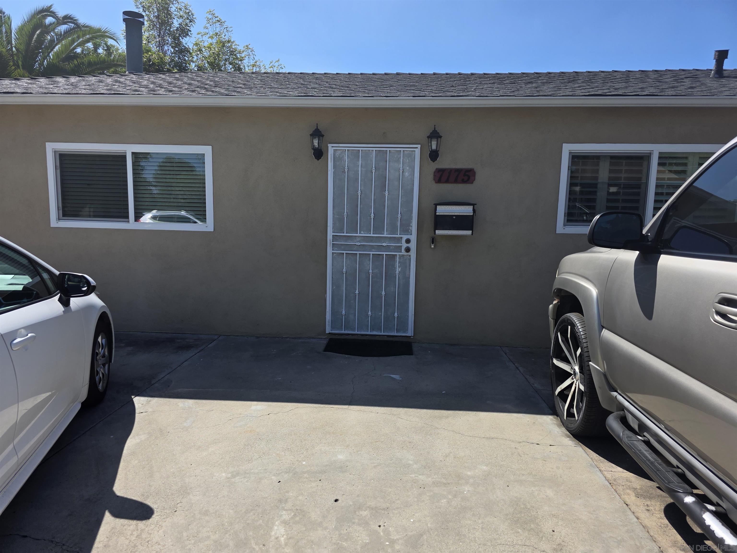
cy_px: 276
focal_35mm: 23
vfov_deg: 58.9
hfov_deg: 73.9
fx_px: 490
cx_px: 368
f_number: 1.7
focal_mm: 6.3
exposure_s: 1/5447
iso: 80
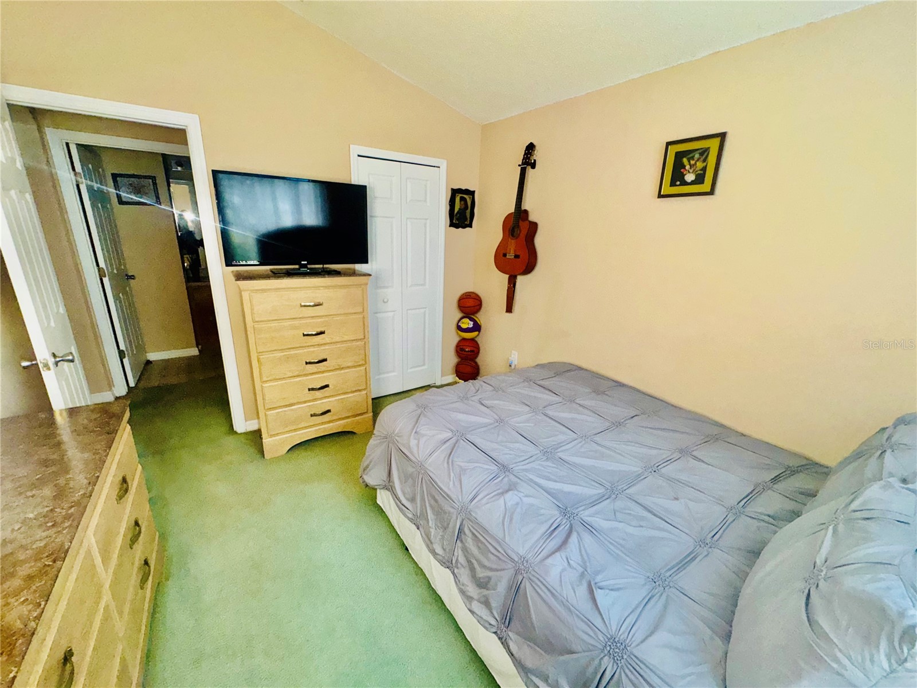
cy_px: 344
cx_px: 458
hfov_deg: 102.1
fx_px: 371
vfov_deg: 85.7
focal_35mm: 14
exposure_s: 1/120
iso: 160
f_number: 2.2
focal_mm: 2.22
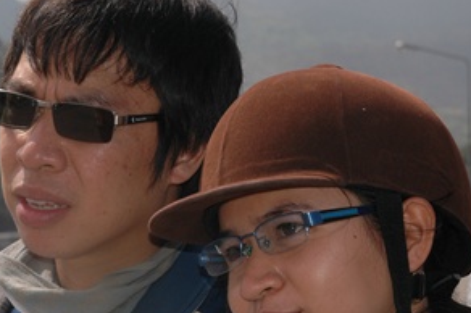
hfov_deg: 13.3
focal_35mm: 154
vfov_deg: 8.9
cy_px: 238
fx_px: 2013
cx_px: 200
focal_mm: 50
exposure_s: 1/500
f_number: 11
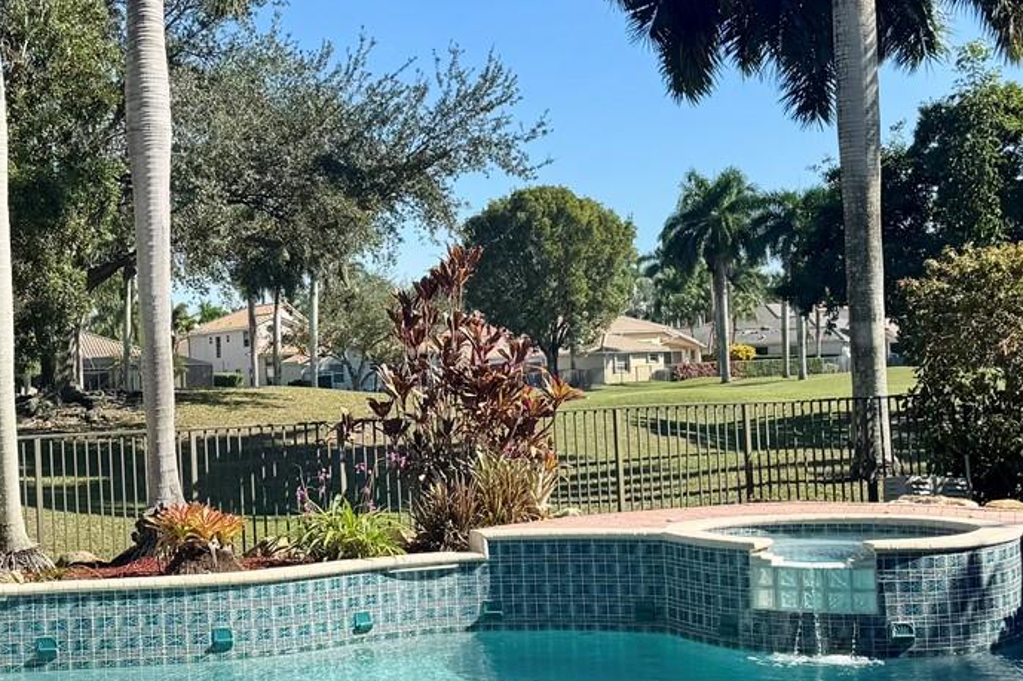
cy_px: 346
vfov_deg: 23.4
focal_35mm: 58
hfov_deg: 32.2
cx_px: 43
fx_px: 1648
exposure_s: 1/1395
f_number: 1.78
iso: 80
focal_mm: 6.76
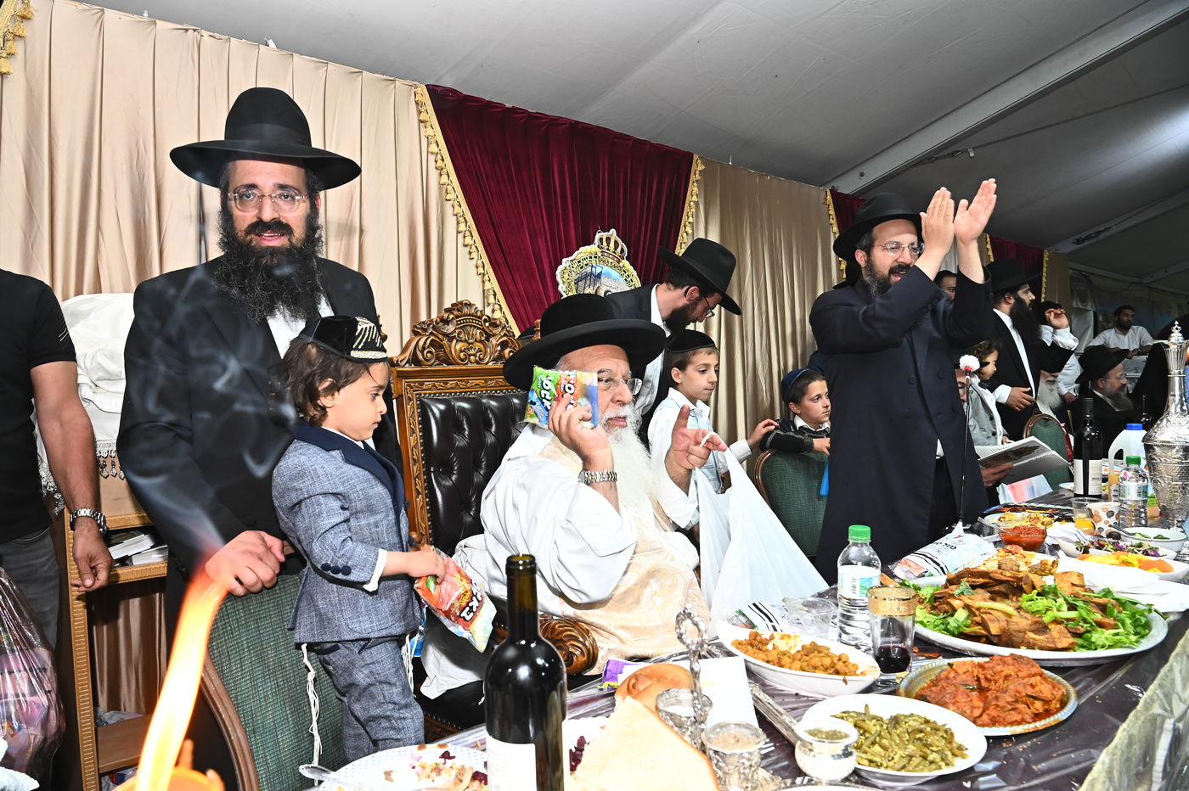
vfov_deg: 53.1
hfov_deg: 73.8
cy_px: 396
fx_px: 792
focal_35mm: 24
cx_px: 594
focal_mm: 24
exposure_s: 1/200
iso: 2000
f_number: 9
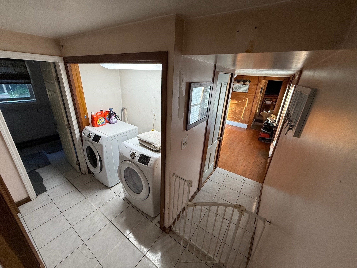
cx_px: 178
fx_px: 144
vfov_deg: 85.7
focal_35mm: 14
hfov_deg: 102.1
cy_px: 134
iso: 160
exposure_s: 1/120
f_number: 2.2
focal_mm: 2.22
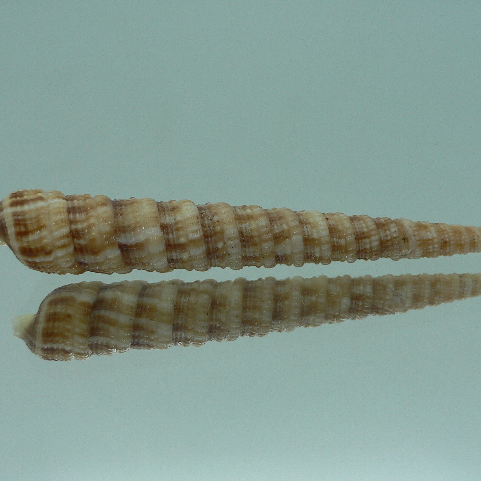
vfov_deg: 40.0
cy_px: 240
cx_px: 259
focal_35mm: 42
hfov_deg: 40.0
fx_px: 660
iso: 80
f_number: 2.8
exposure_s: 1/60
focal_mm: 4.6
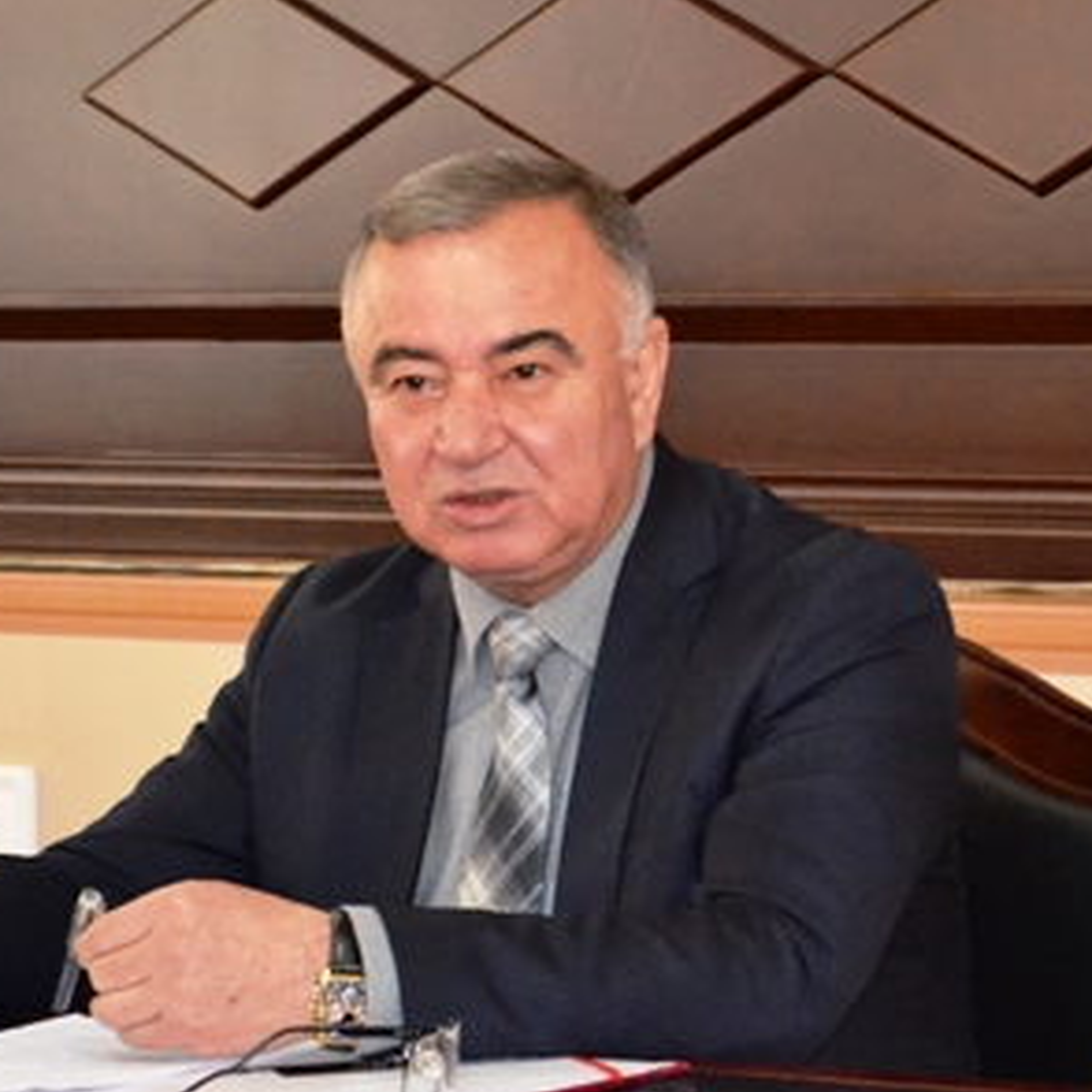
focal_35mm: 107
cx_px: 301
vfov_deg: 16.3
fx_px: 3806
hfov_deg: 16.3
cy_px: 544
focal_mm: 55
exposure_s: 1/60
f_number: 5.6
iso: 3200
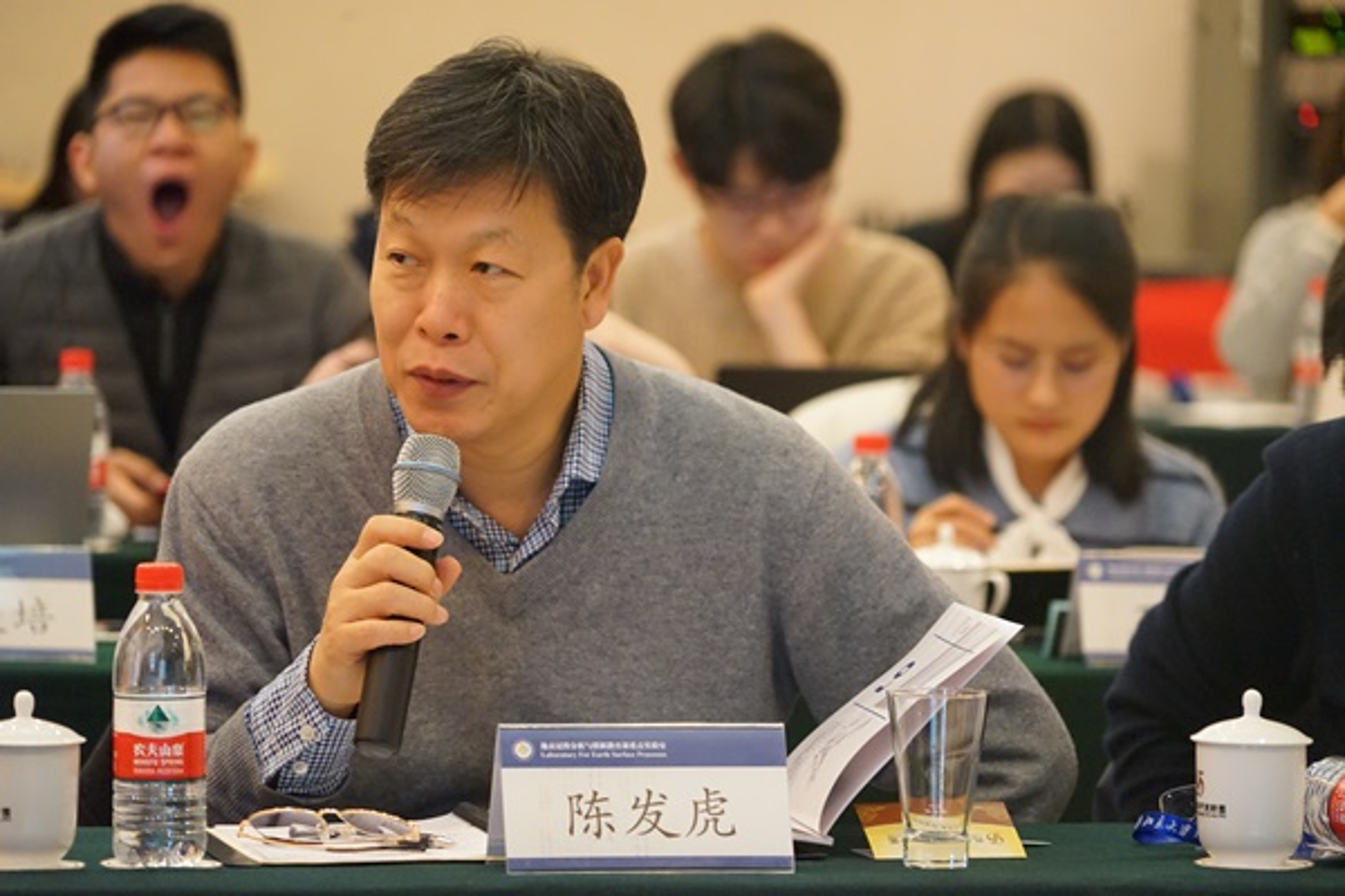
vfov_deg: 5.7
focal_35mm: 240
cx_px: 672
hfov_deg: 8.6
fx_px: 8966
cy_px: 448
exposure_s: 1/50
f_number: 6.3
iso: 6400
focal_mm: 240
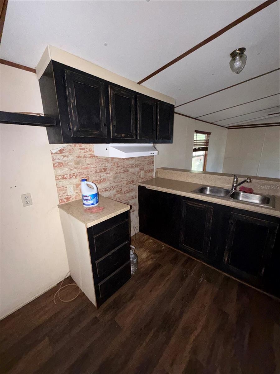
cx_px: 140
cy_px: 187
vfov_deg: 102.1
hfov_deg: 85.7
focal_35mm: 14
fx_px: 151
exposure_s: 1/34
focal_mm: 2.22
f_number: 2.2
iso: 320
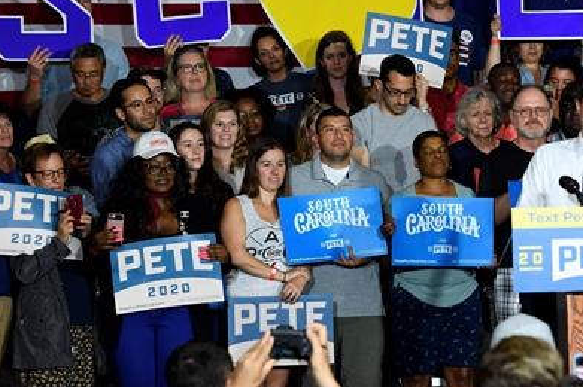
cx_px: 447
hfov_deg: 10.6
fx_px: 3123
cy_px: 163
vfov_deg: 7.1
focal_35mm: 193
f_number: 5.6
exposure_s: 1/125
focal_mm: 116
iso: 1600
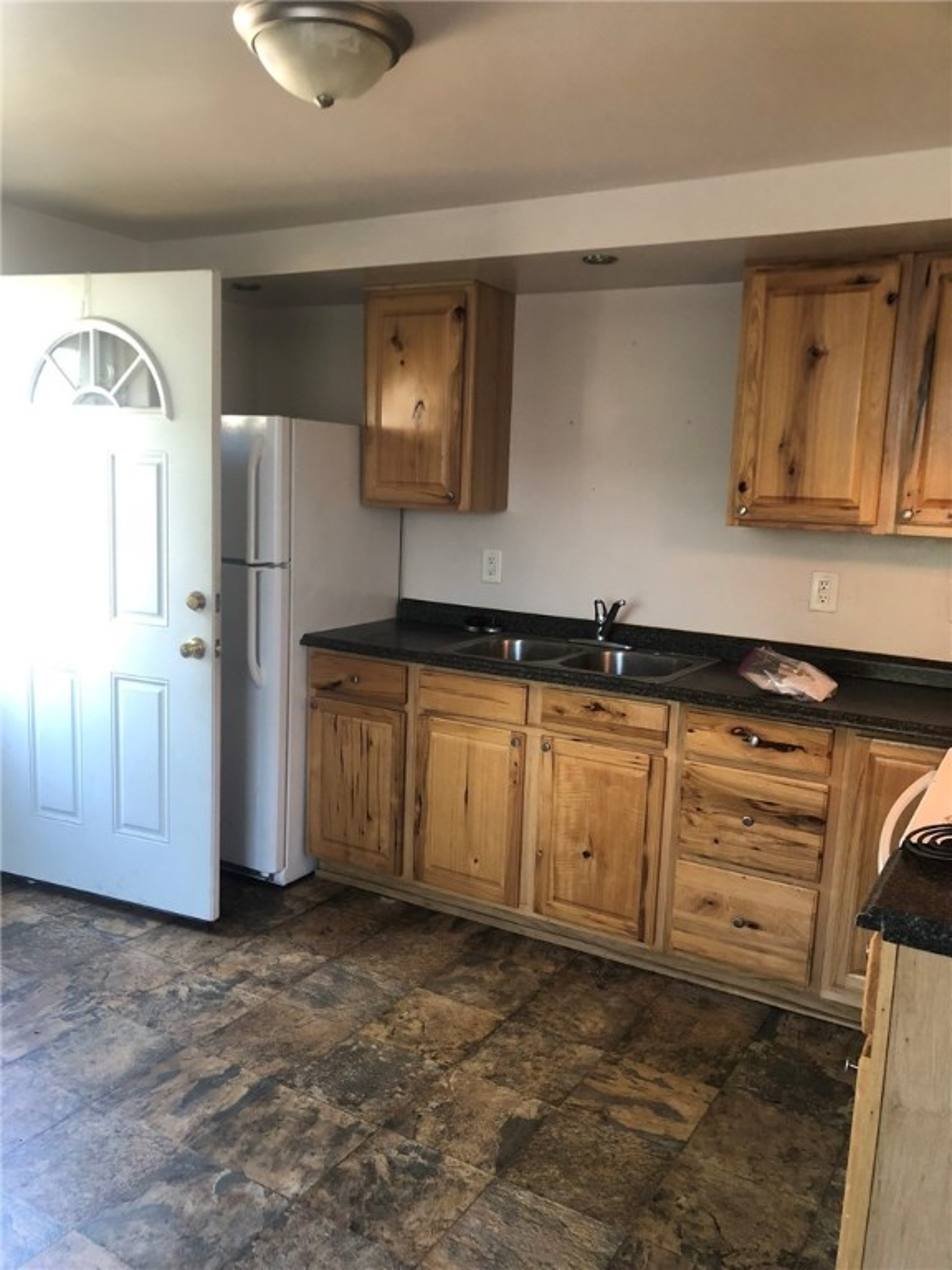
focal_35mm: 28
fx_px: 1027
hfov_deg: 49.7
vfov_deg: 63.4
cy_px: 635
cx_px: 476
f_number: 1.8
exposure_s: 1/15
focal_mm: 4
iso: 50
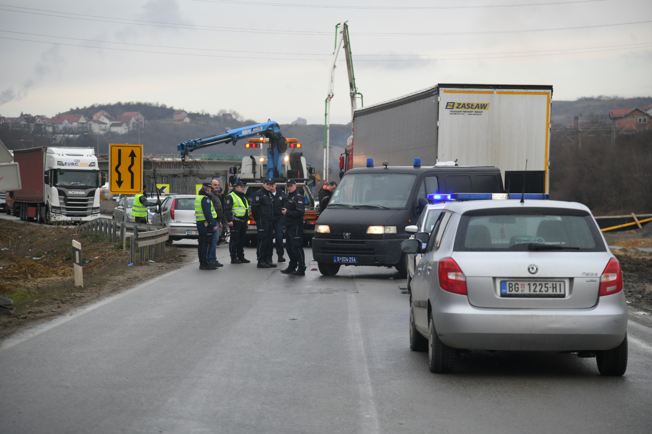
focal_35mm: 112
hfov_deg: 18.3
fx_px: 2028
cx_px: 326
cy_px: 217
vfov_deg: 12.2
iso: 400
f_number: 4
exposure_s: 1/800
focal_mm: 112
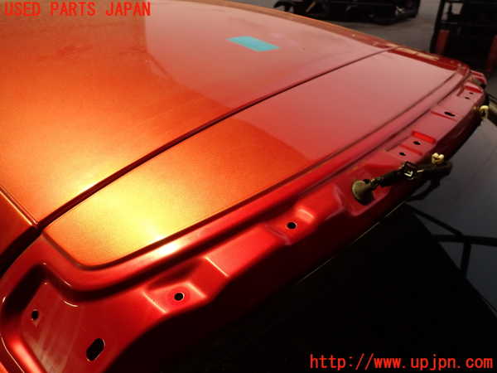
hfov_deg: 69.4
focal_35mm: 25
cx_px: 248
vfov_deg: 54.9
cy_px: 186
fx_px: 359
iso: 200
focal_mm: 4.5
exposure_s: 1/30
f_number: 2
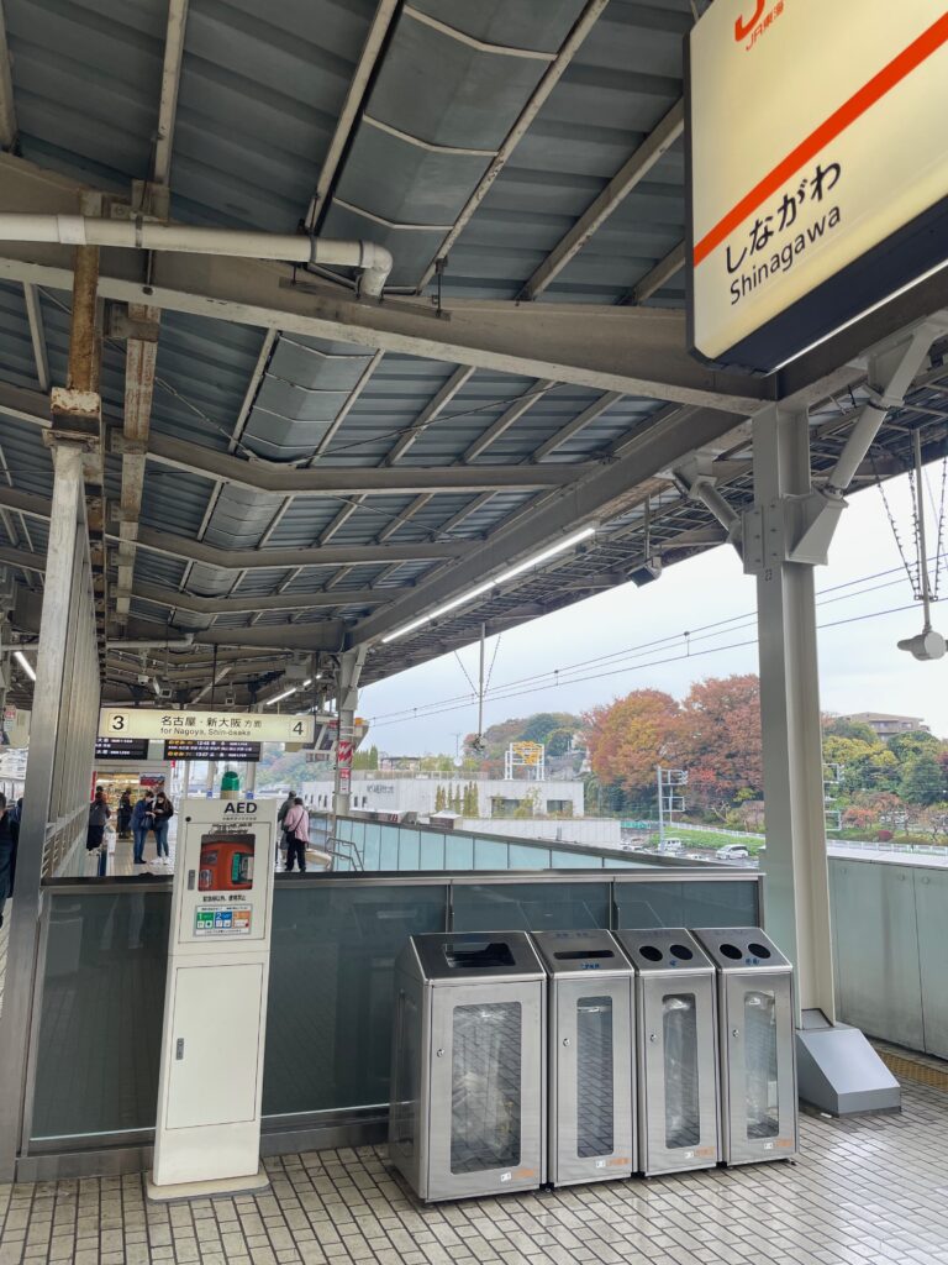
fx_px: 949
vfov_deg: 67.3
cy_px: 632
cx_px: 474
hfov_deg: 53.1
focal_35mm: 26
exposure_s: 1/112
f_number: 1.6
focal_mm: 4.2
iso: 32
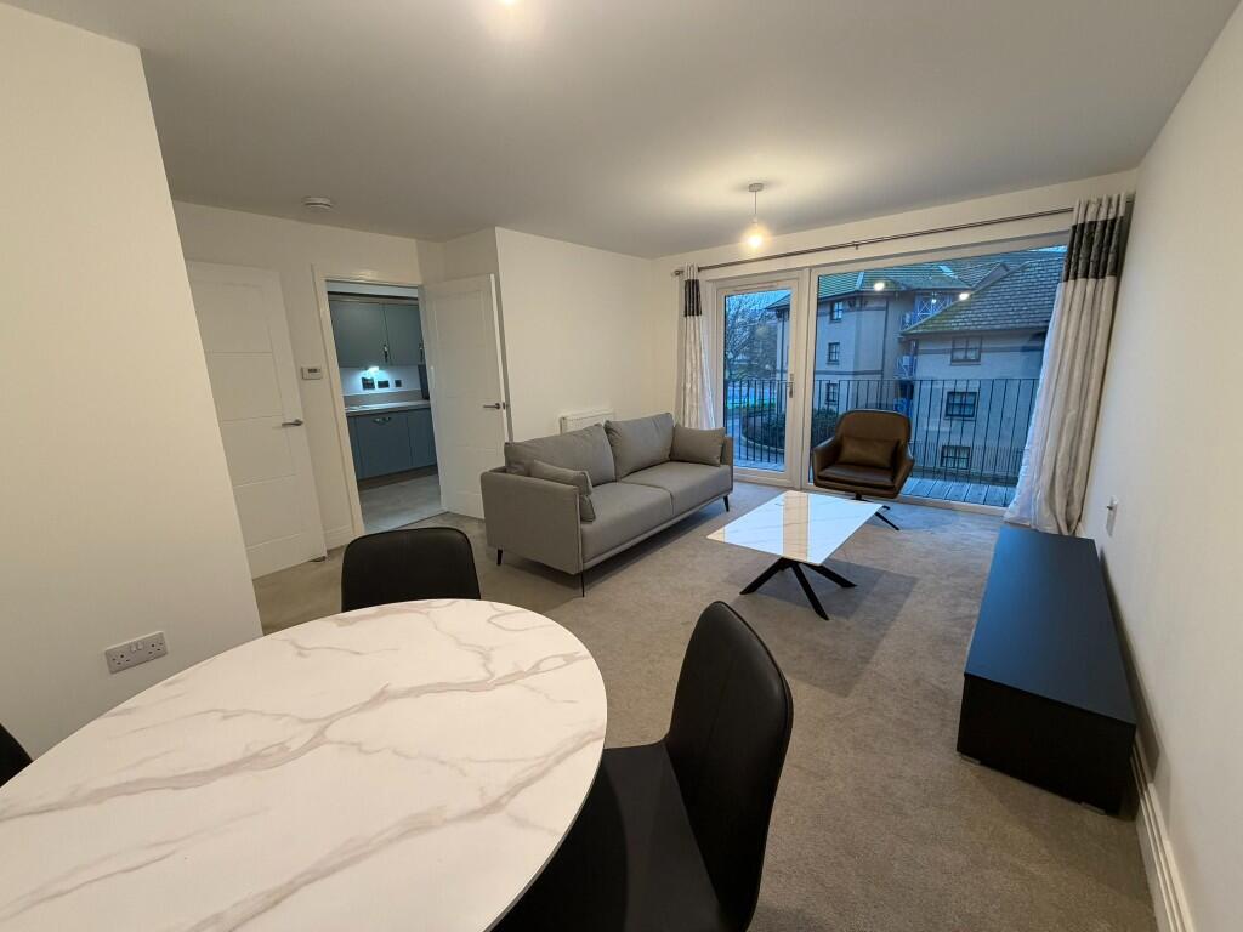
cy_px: 466
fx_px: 503
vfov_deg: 85.7
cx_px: 622
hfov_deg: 102.1
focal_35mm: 14
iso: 250
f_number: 2.2
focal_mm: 2.22
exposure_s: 1/50
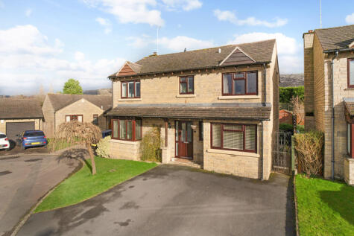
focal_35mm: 18
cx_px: 177
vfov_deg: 67.4
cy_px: 118
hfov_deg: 90.0
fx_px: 177
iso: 400
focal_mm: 18
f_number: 8
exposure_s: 1/1000
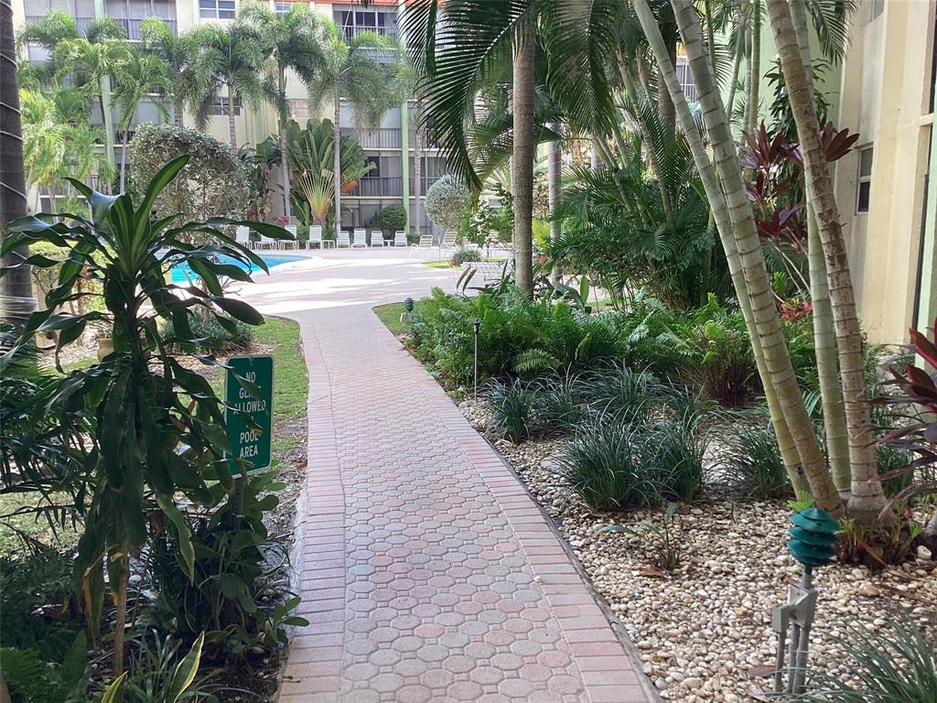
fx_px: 839
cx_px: 468
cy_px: 352
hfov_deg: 58.4
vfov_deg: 45.4
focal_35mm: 31
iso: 40
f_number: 2.4
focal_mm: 3.3
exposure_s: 1/120
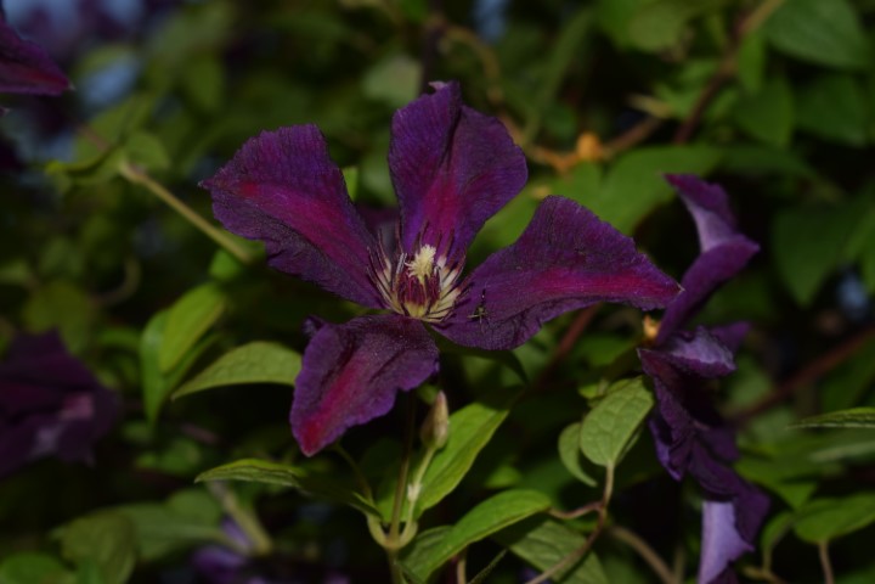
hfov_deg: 24.6
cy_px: 292
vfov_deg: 16.6
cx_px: 438
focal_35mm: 82
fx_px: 2005
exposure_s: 1/60
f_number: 8
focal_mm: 55
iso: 100
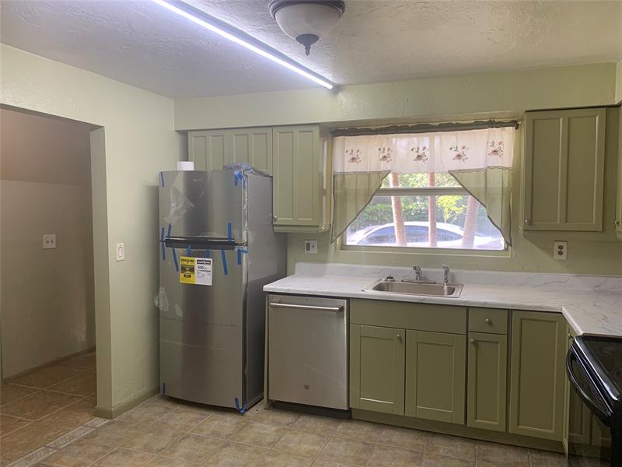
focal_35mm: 26
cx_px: 311
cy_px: 234
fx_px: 467
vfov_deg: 53.1
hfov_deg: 67.3
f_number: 1.8
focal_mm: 4.25
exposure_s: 1/120
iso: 80
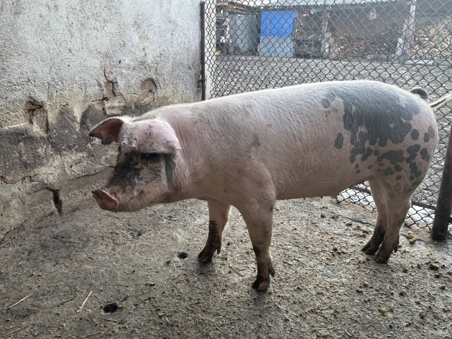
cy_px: 183
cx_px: 238
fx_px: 379
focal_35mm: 29
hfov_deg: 61.6
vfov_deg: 48.2
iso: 100
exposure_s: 1/121
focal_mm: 5.96
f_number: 1.6
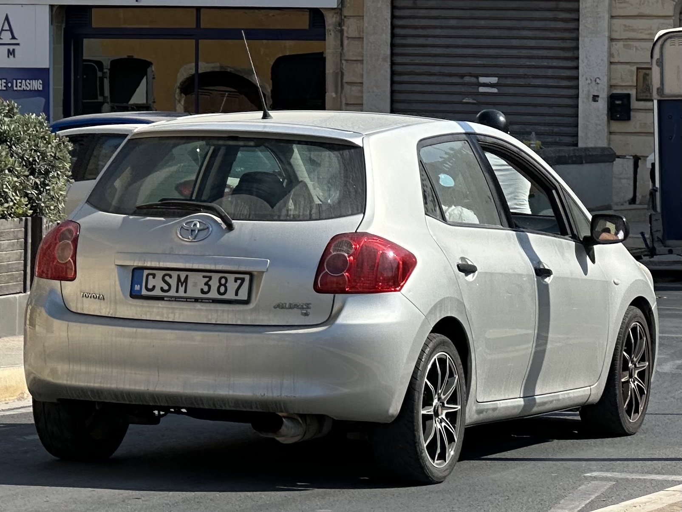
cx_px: 341
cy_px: 256
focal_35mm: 77
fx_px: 1517
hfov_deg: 25.3
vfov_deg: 19.1
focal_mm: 9
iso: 32
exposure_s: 1/889
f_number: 2.8
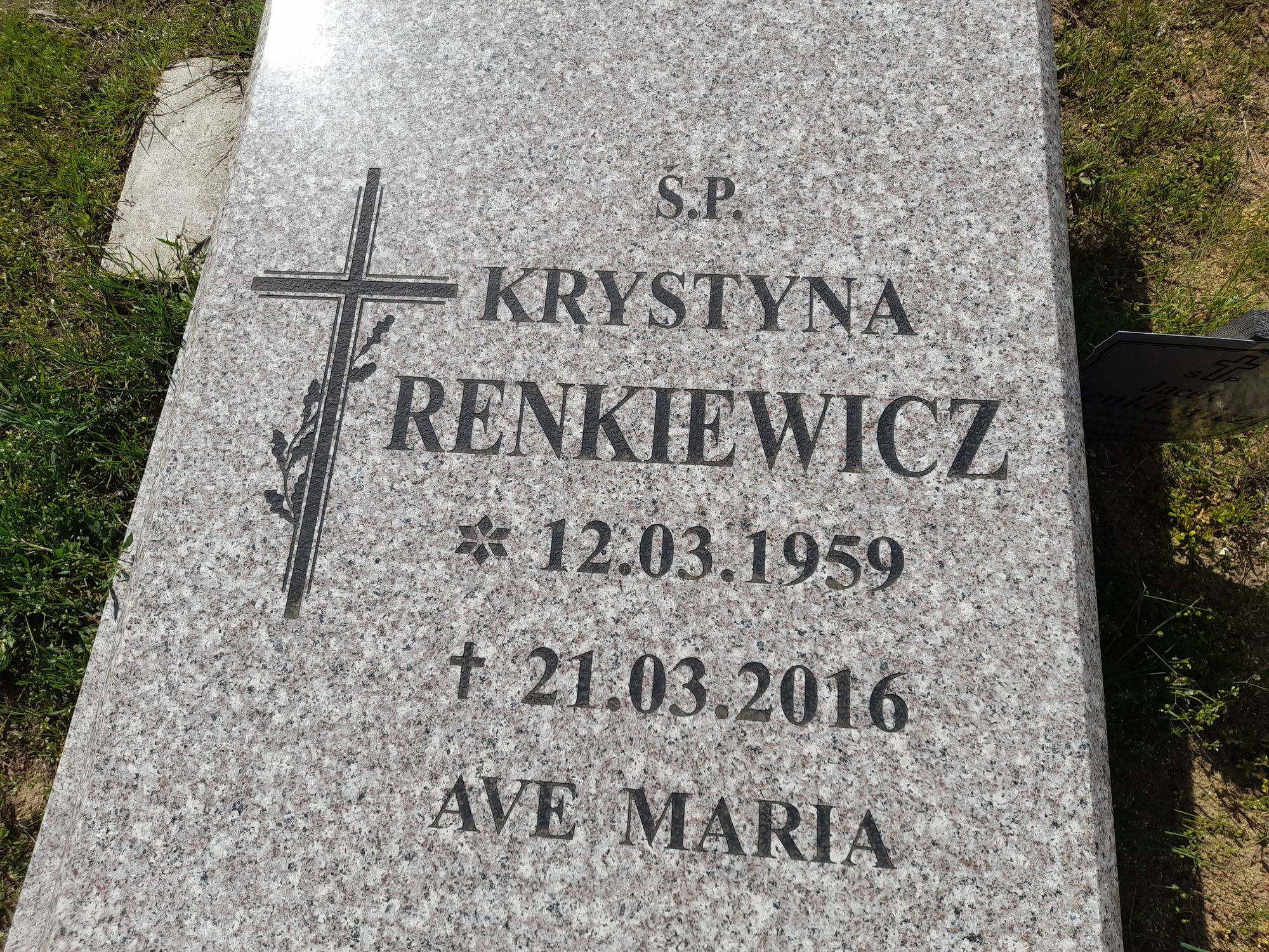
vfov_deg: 54.9
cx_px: 634
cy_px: 476
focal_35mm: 25
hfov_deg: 69.4
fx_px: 916
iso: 20
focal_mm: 4.6
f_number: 2
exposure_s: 1/1372
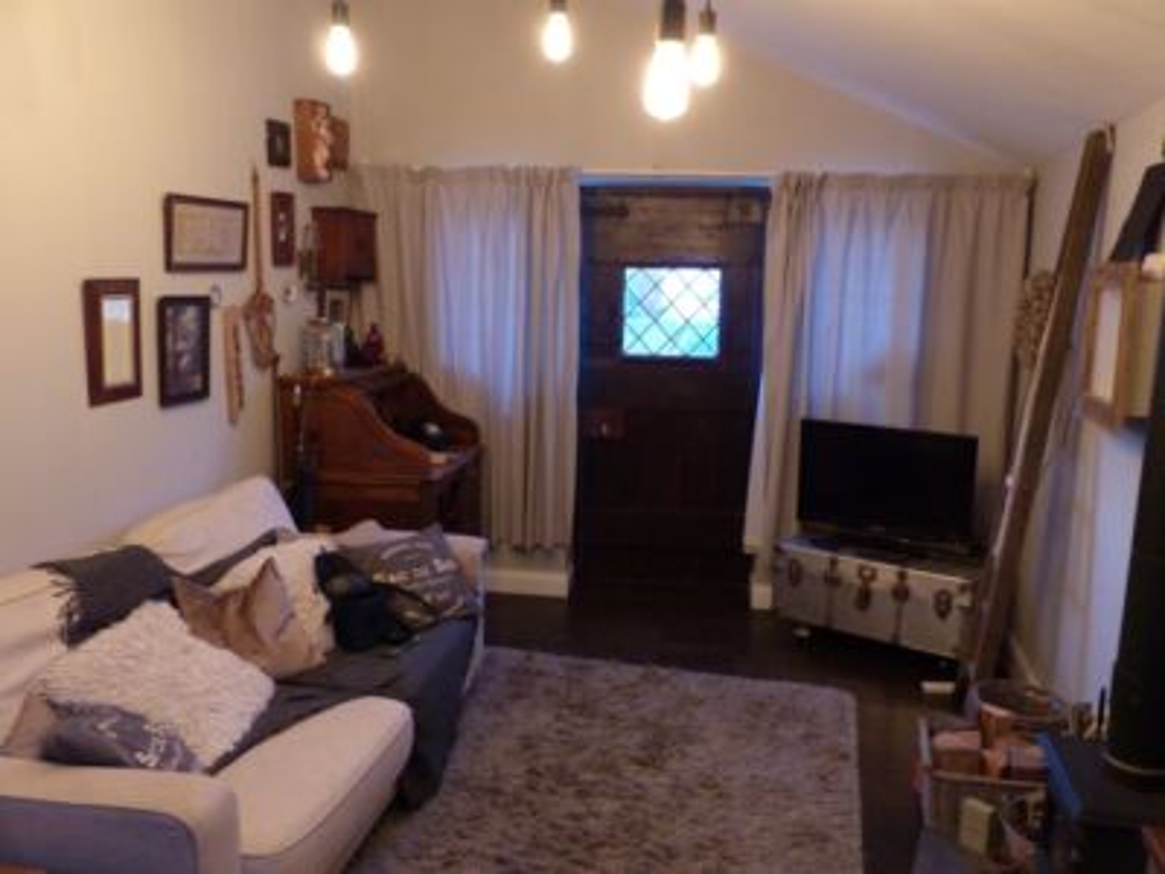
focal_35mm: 28
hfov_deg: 63.4
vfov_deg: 49.7
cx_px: 582
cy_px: 437
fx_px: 942
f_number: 2.8
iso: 400
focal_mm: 4.9
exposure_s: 1/8
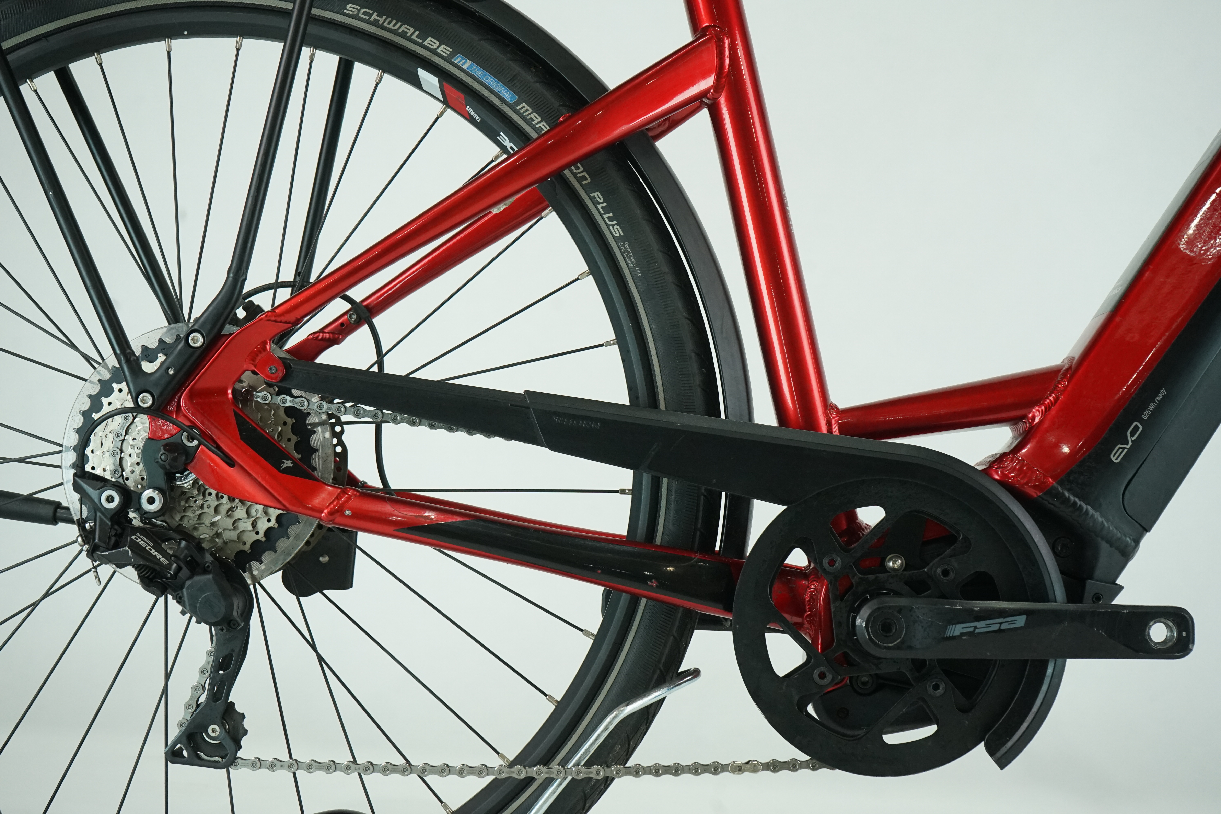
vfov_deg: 28.1
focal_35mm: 48
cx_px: 610
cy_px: 407
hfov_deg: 41.1
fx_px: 1628
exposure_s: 1/200
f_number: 8
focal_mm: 48
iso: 2500
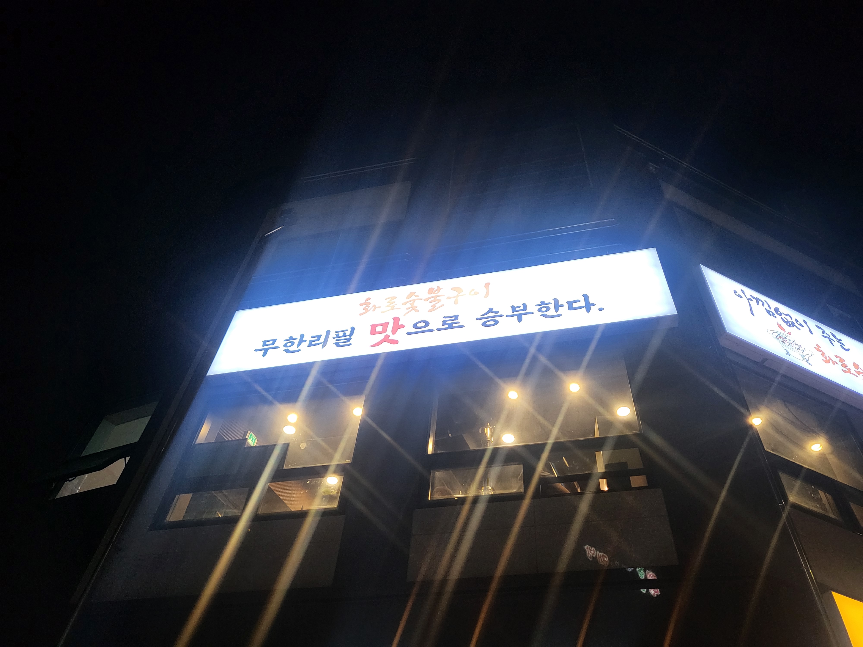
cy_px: 324
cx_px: 432
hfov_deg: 67.3
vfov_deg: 53.1
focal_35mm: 26
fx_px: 648
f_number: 1.8
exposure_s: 1/120
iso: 125
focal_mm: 4.25
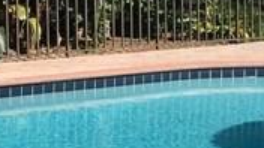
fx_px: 1288
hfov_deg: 11.7
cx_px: 147
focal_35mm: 184
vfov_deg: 6.6
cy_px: 99
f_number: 2.2
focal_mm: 4.15
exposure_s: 1/1832
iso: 25
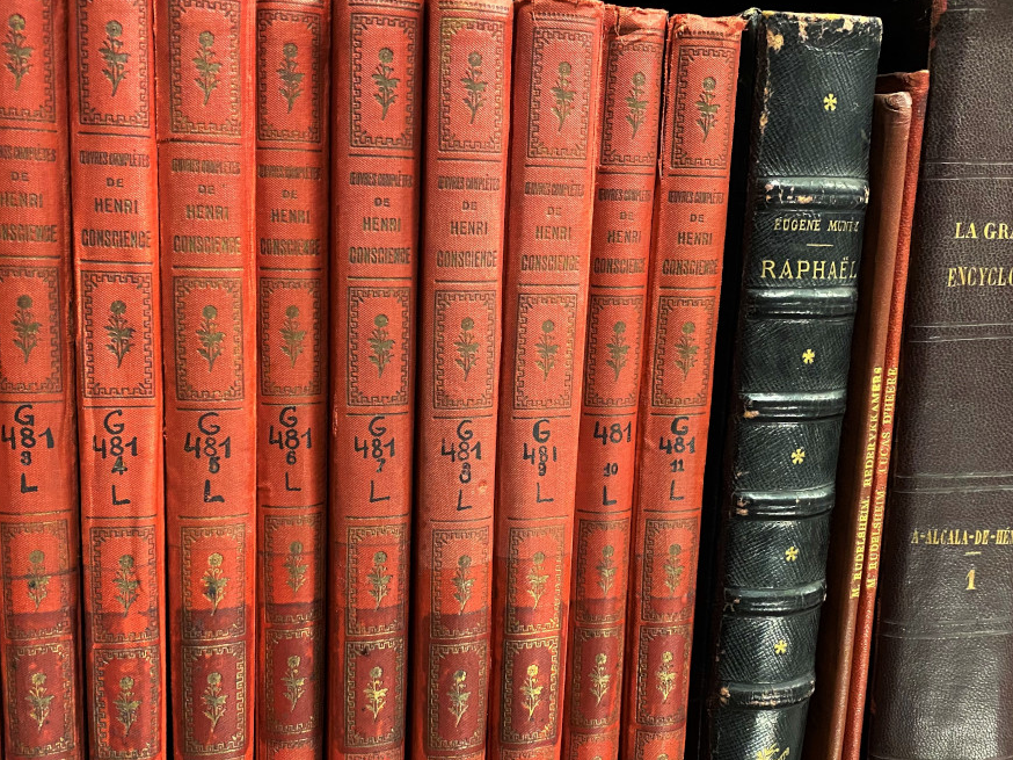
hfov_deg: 51.3
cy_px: 446
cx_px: 452
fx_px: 1053
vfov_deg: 39.5
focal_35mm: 36
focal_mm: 4.25
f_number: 1.8
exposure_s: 1/25
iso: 640
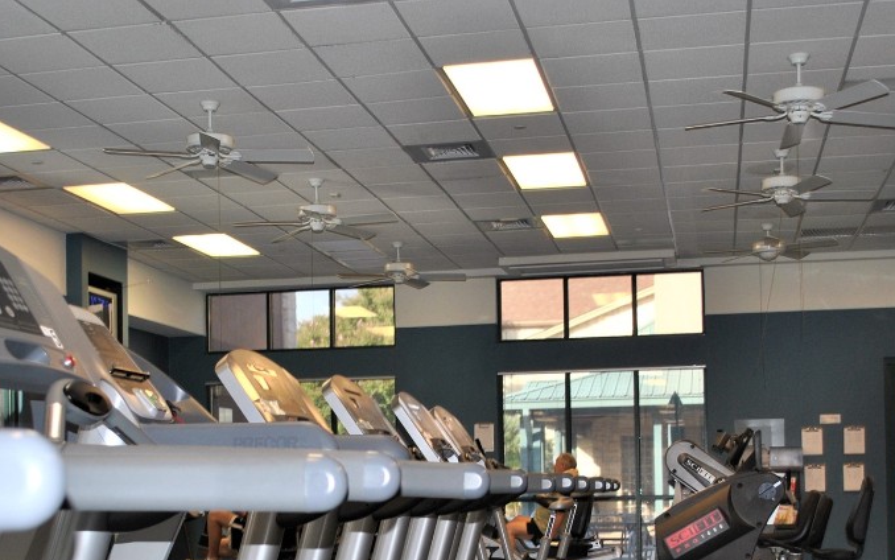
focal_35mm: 57
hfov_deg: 35.6
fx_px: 1391
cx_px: 397
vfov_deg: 22.4
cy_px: 464
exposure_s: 1/60
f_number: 3.8
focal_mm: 22
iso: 200
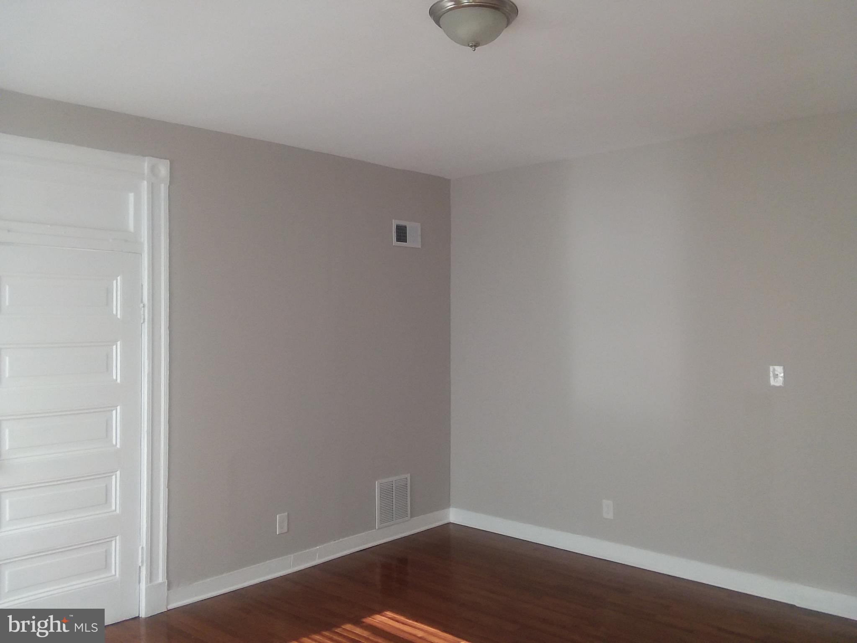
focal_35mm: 29
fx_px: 718
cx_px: 428
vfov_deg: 48.2
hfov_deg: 61.7
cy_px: 322
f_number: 1.9
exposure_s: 1/30
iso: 64
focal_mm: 2.47
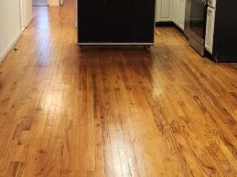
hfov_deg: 30.3
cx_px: 107
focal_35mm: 64
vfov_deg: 22.8
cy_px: 60
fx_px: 438
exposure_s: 1/40
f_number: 1.8
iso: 100
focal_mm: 5.4
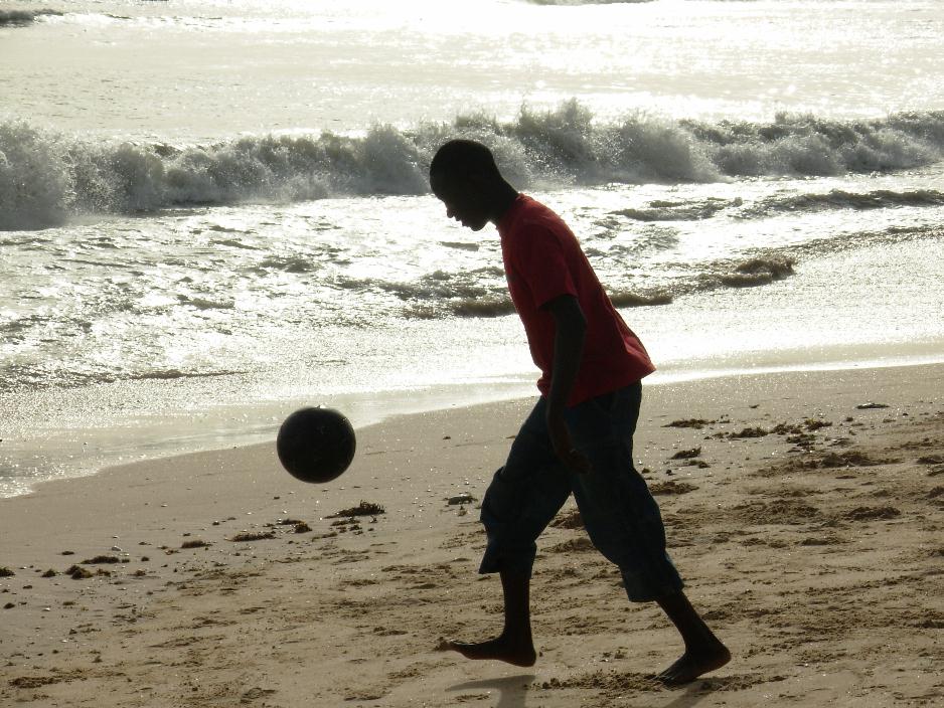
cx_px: 472
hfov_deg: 16.1
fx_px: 3328
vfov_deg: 12.2
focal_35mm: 122
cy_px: 354
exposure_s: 1/645
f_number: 7.3
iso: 50
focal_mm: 20.2
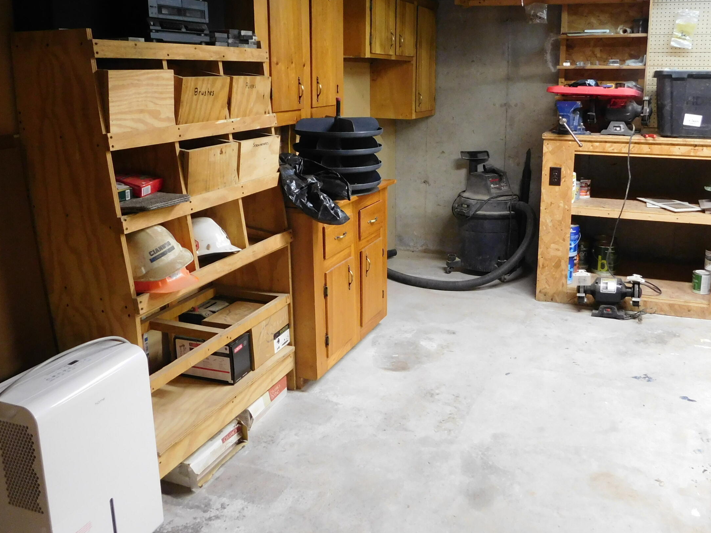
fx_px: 657
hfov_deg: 56.8
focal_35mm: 32
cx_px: 383
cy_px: 200
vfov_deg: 43.8
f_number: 3
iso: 320
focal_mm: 4
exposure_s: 1/30
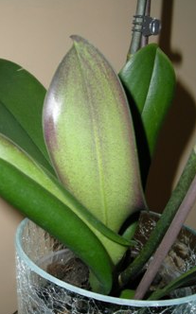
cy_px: 175
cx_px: 81
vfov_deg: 38.2
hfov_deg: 24.3
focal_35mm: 53
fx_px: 454
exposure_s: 1/60
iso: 64
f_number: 8
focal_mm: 7.9
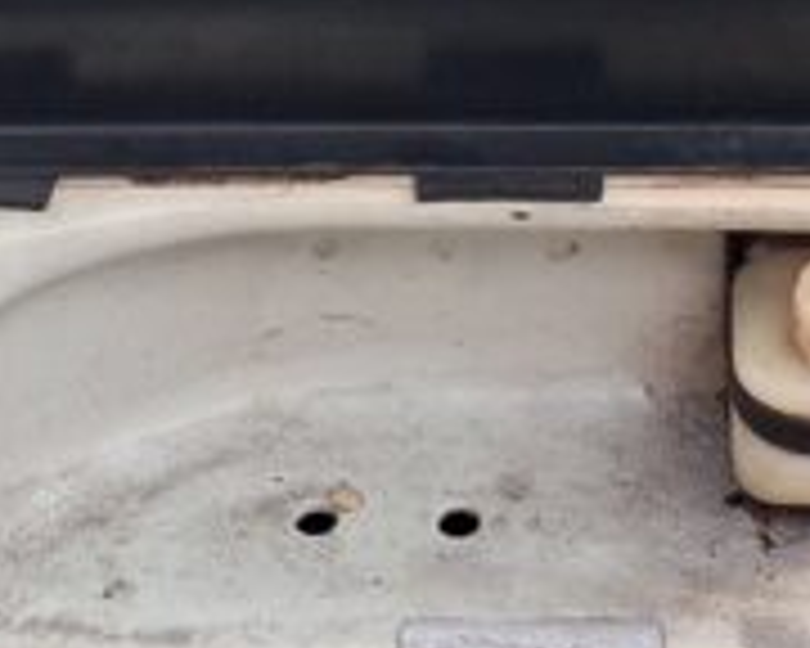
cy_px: -176
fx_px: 2709
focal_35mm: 113
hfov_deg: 17.0
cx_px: 536
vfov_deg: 13.2
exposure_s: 1/100
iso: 40
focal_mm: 3.98
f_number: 1.8
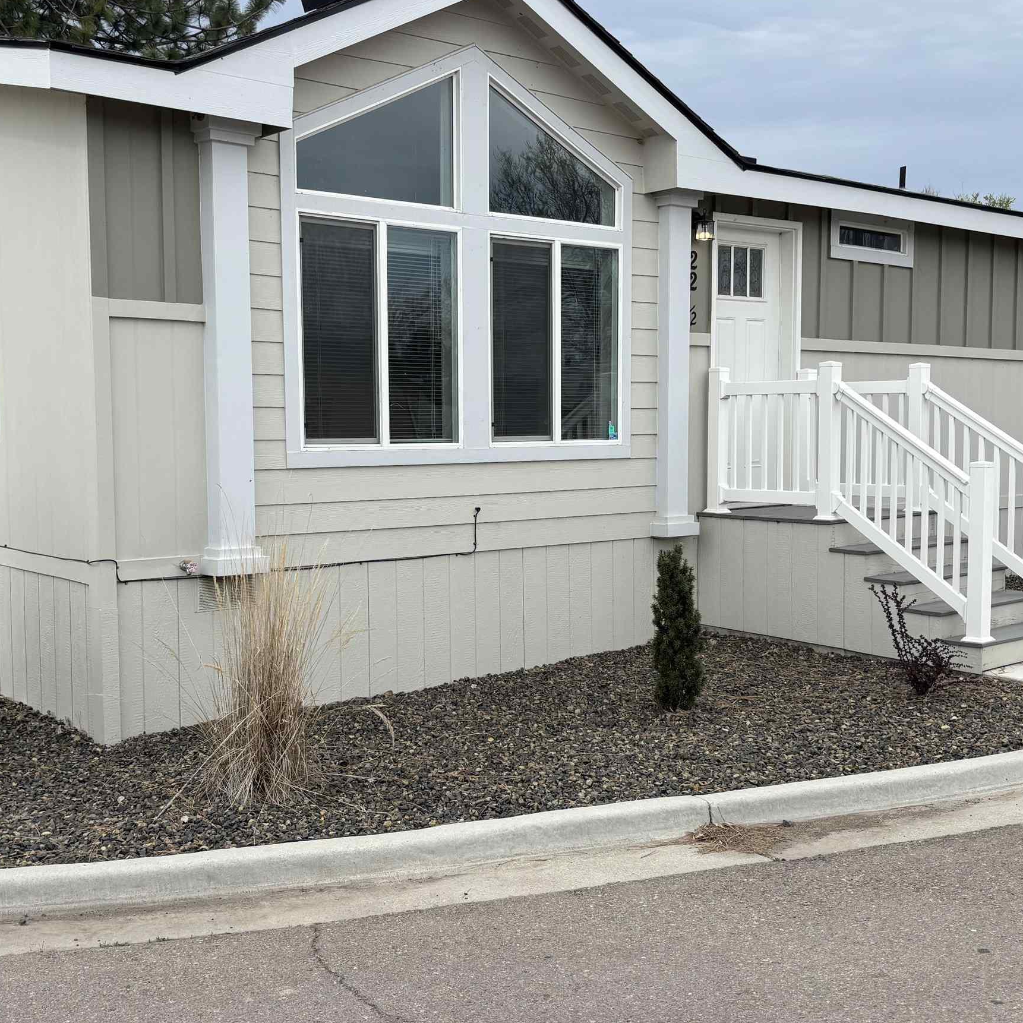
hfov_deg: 40.9
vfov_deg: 40.9
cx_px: 488
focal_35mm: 41
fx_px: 1371
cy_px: 525
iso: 50
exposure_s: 1/1642
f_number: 1.6
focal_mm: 5.96
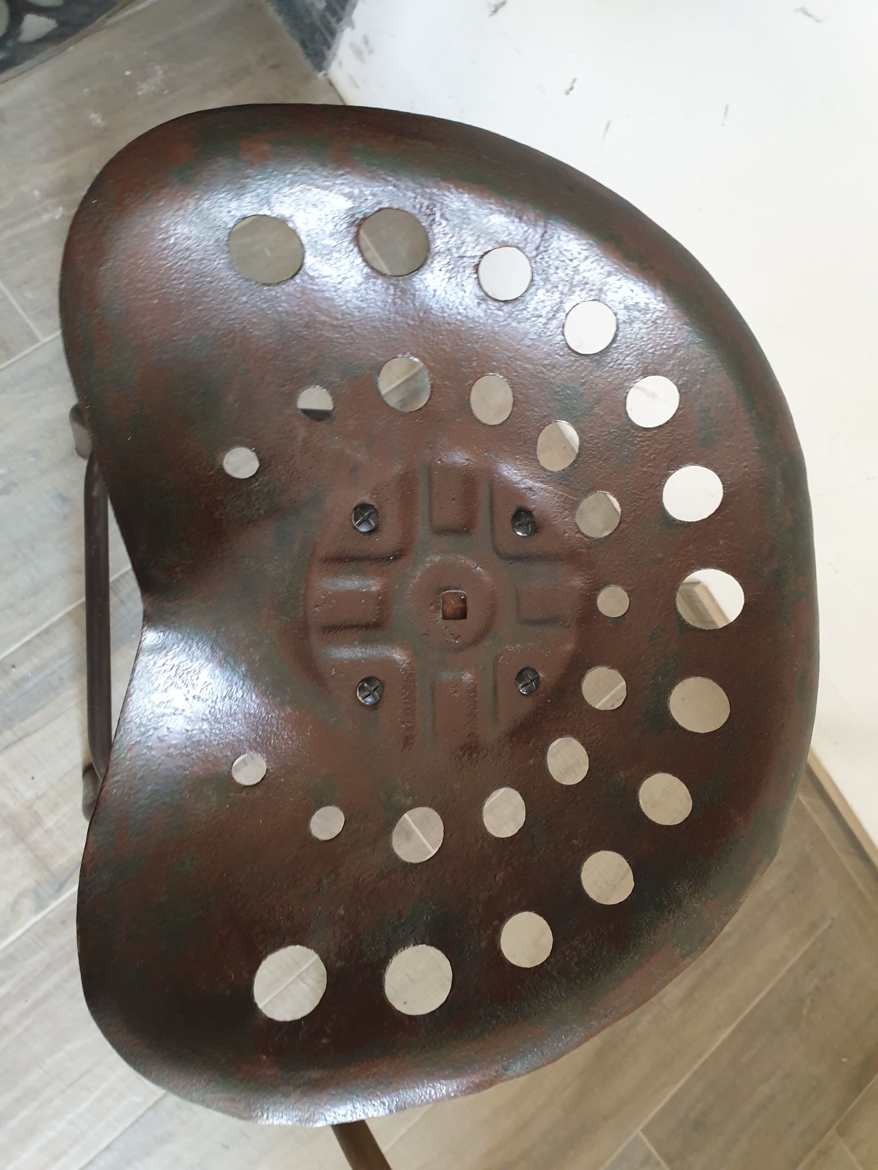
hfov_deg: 53.1
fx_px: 879
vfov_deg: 67.3
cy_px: 585
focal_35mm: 26
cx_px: 439
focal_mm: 4.3
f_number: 2.4
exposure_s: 1/25
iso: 250
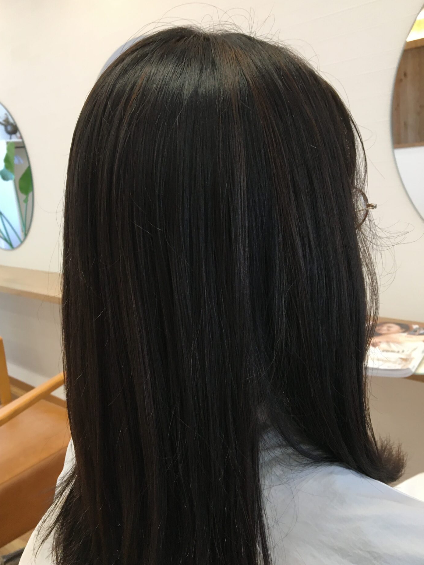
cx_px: 192
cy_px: 276
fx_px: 523
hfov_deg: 44.1
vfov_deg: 56.8
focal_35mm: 32
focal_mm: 4.15
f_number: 2.2
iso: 40
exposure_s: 1/30
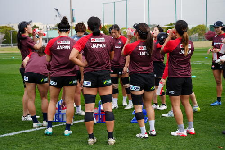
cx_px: 112
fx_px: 437
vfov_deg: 19.4
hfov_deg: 28.9
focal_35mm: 70
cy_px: 75
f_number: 6.3
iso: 100
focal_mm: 70
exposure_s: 1/125
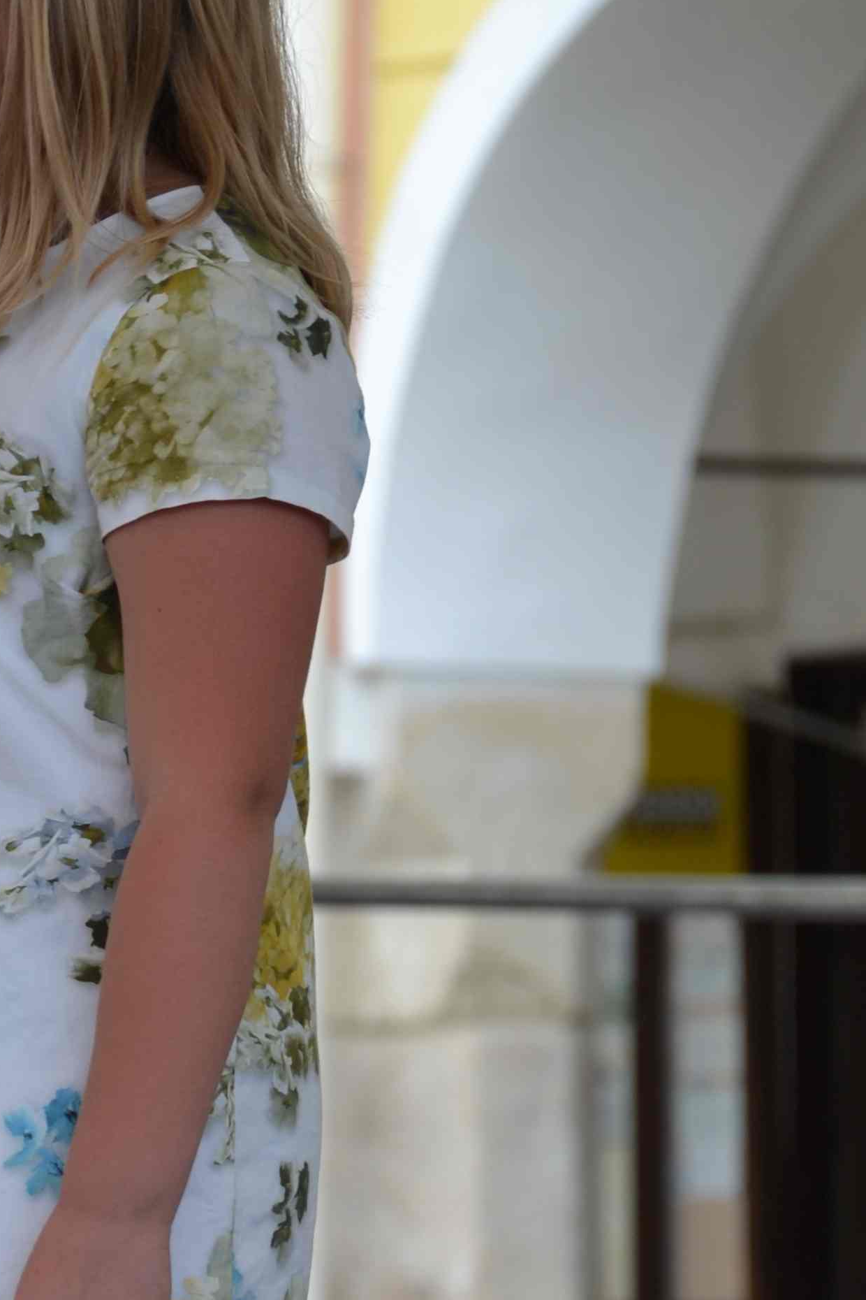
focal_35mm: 390
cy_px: 914
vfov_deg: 5.3
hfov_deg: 3.5
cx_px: -133
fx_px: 14080
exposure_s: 1/160
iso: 100
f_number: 6.3
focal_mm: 105
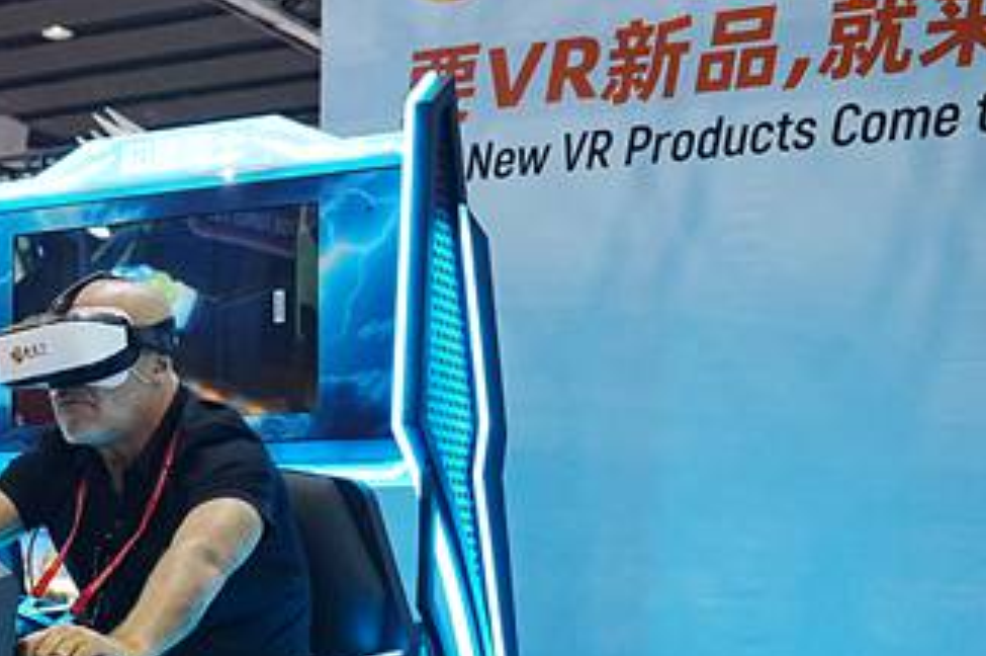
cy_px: 658
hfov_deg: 28.0
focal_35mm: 69
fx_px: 1888
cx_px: 67
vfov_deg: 19.1
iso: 1600
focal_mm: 28
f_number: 3.2
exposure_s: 1/500
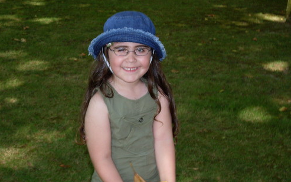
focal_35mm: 87
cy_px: 101
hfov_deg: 23.8
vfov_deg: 15.0
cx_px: 146
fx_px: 690
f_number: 4
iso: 100
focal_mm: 13.5
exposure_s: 1/60
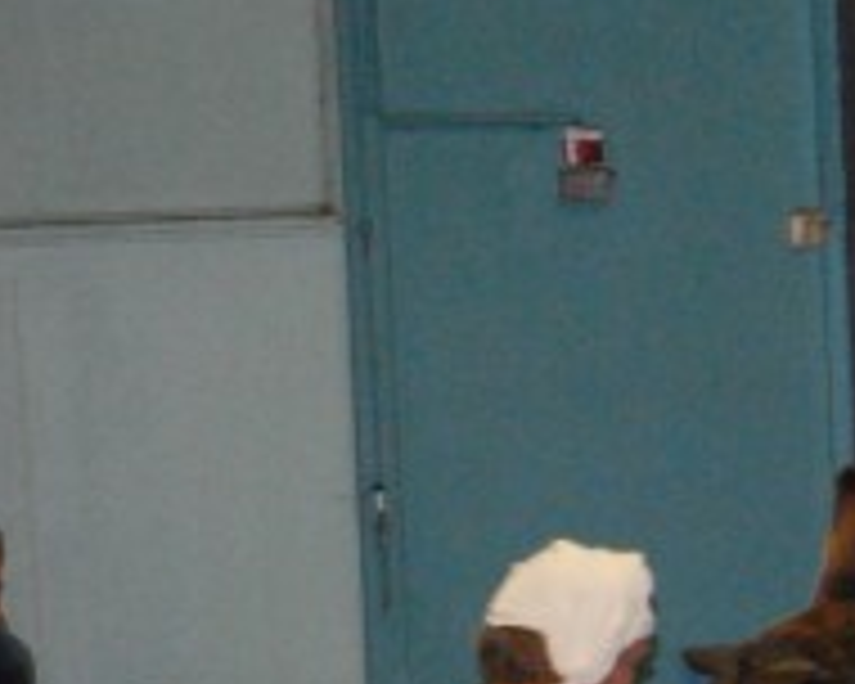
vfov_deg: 4.7
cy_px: 695
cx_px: 1746
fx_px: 8249
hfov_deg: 5.8
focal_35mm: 326
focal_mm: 55
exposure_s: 1/60
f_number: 5.6
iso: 1600
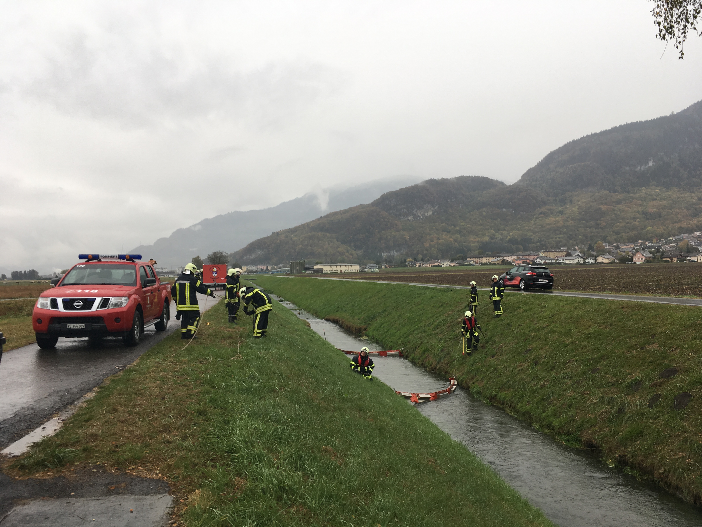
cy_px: 264
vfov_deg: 48.2
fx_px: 588
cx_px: 351
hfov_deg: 61.7
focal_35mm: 29
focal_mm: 4.15
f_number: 2.2
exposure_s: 1/171
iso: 25
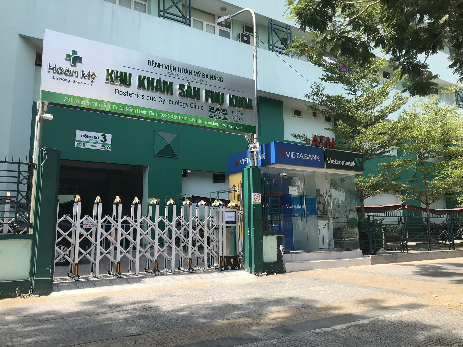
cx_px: 232
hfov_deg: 63.4
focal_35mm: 28
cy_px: 174
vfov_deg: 49.7
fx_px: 375
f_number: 1.8
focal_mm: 3.99
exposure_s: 1/772
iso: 20
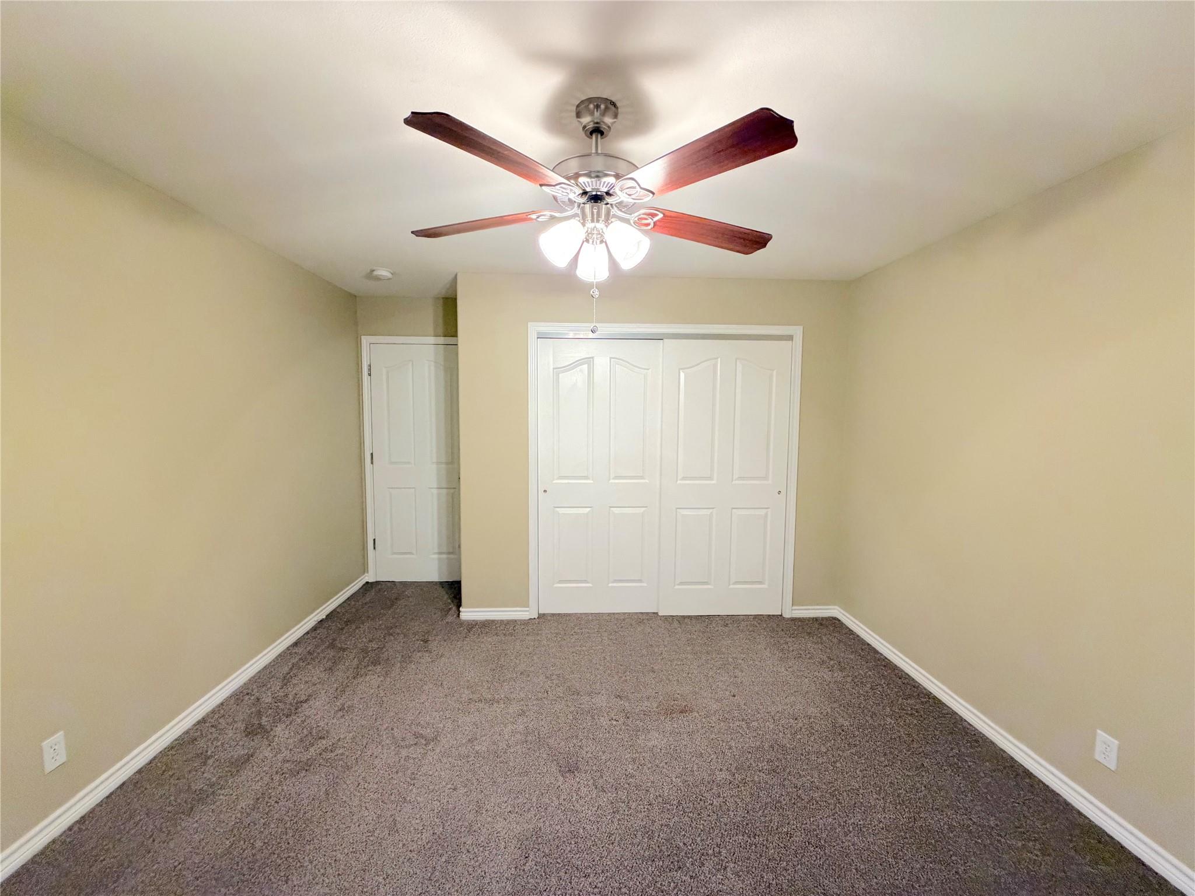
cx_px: 598
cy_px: 448
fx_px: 483
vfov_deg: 85.7
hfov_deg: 102.1
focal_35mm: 14
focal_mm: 2.22
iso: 640
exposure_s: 1/60
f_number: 2.2
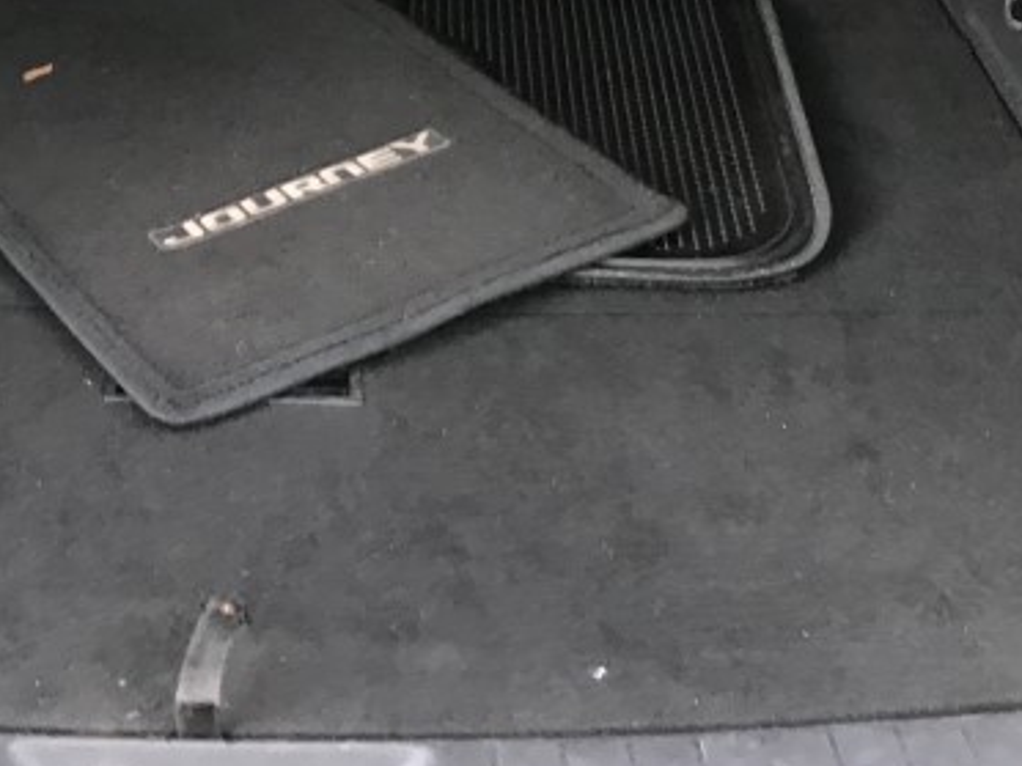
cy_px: -253
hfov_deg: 25.1
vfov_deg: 17.8
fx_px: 2273
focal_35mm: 77
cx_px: 299
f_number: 1.8
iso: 40
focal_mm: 3.99
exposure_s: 1/17
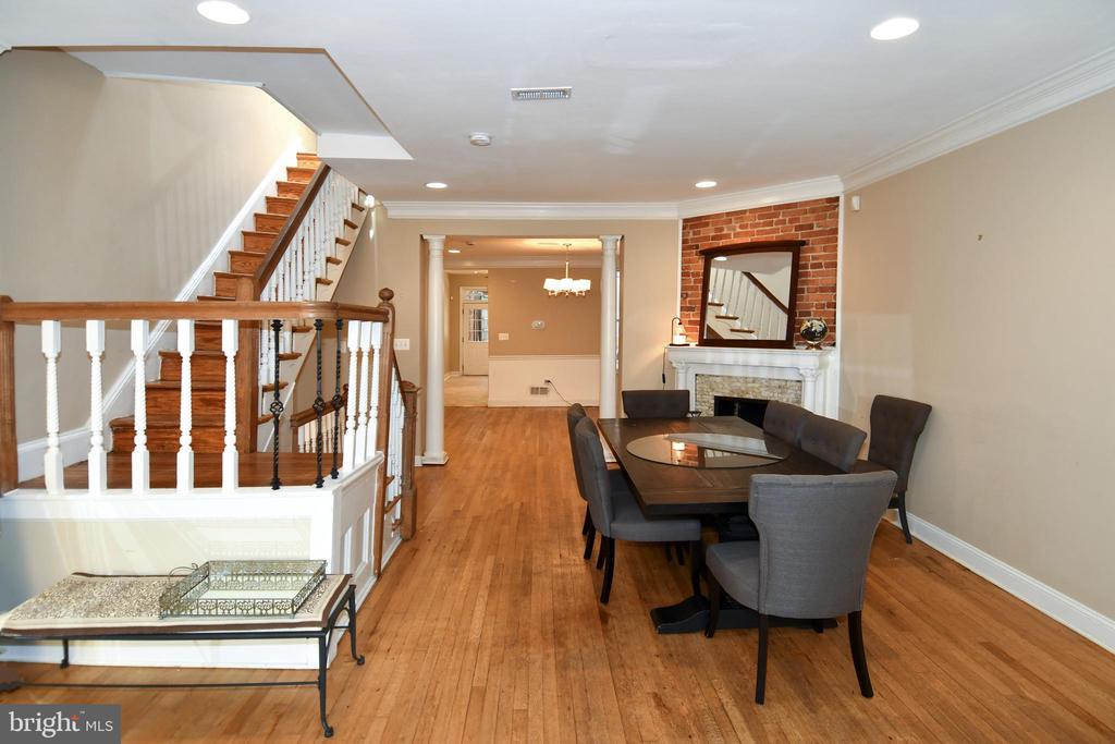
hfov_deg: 90.0
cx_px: 558
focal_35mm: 18
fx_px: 558
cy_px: 372
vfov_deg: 67.4
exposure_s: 1/60
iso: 560
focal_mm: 12
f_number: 4
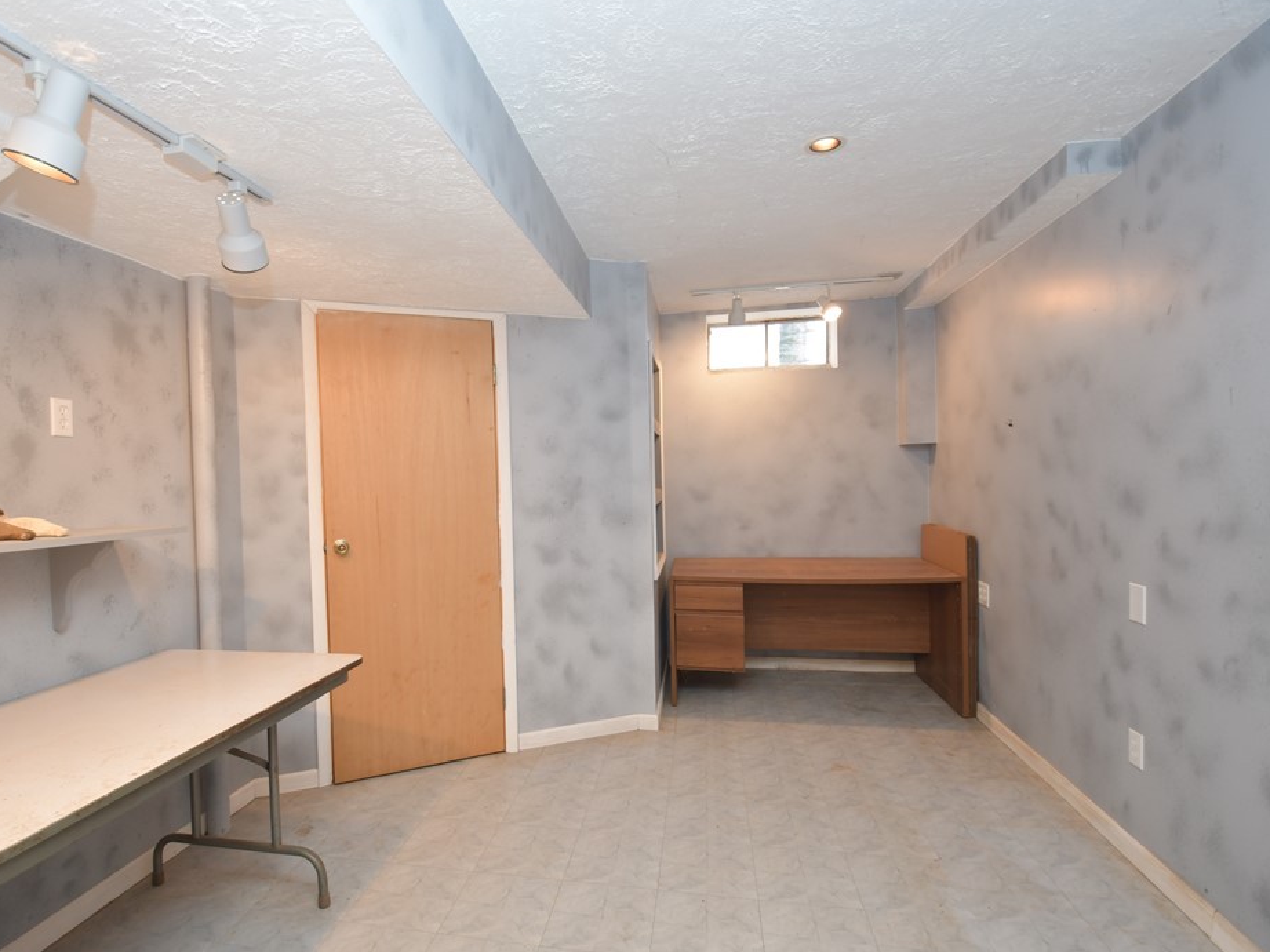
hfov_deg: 90.7
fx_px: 624
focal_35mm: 17
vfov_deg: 74.7
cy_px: 484
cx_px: 565
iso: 450
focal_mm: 10
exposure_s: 1/30
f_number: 4
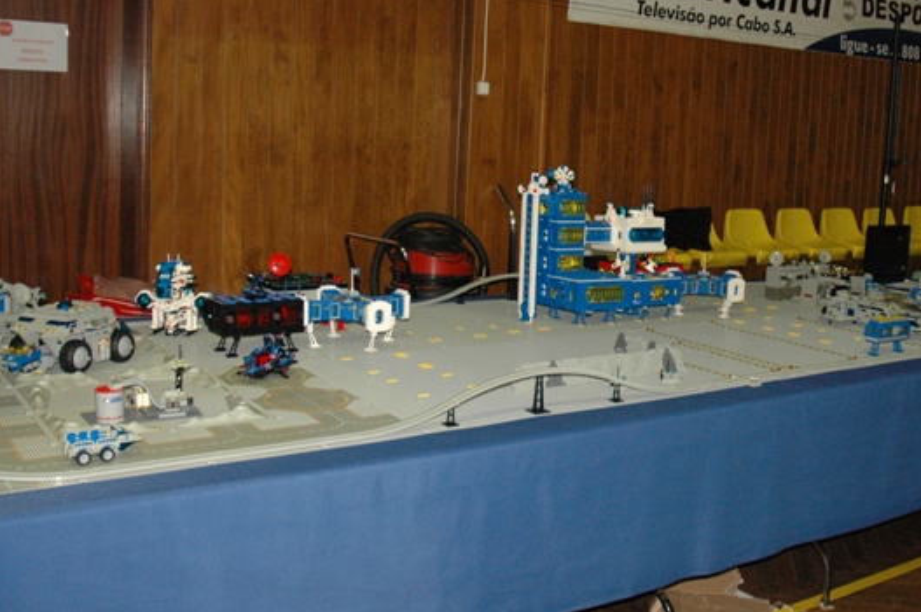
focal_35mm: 41
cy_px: 252
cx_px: 516
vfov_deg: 32.5
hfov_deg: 47.4
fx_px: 1048
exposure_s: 1/60
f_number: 4
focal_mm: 18
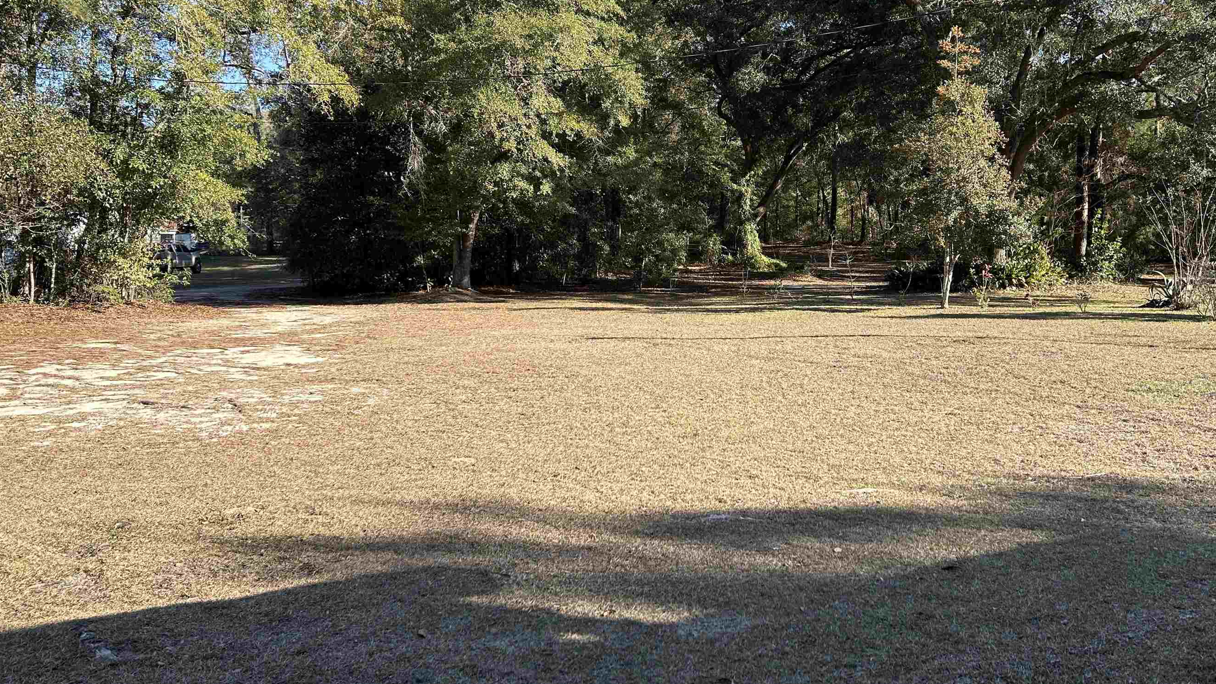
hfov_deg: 59.4
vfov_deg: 35.5
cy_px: 263
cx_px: 663
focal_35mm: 33
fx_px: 1064
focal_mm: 5.7
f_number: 1.5
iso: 50
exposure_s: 1/1311
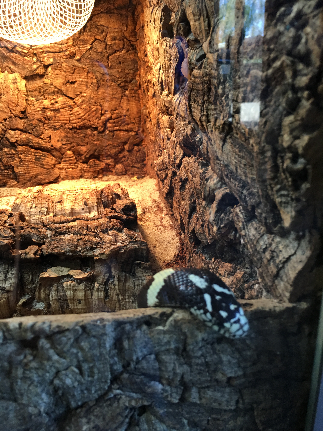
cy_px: 216
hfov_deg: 48.2
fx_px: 361
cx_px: 162
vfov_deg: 61.7
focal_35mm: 29
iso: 64
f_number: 2.2
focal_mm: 4.15
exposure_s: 1/17
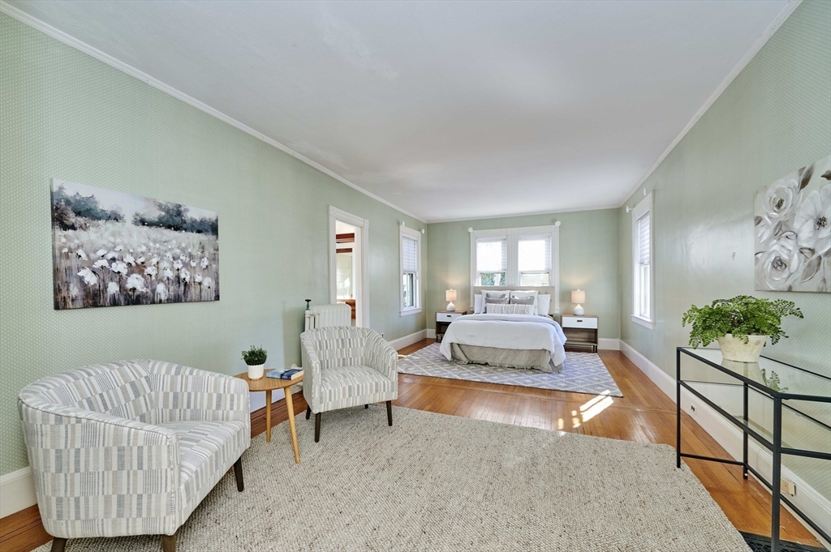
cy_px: 276
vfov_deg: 81.1
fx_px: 323
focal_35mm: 14
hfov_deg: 104.3
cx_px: 416
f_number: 5.6
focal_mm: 14
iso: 400
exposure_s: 1/100
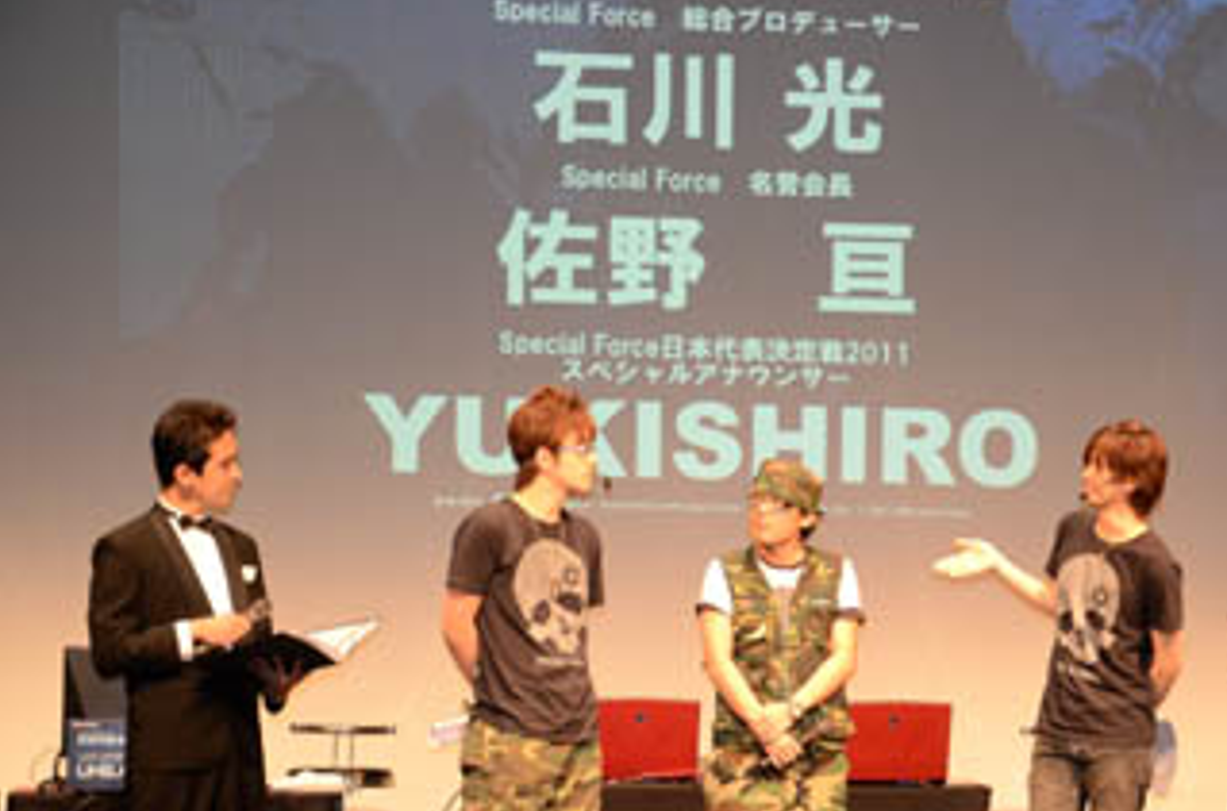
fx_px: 3740
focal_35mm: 110
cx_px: 831
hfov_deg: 18.6
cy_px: 527
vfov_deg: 12.4
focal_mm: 52
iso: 2000
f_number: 5
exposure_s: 1/80
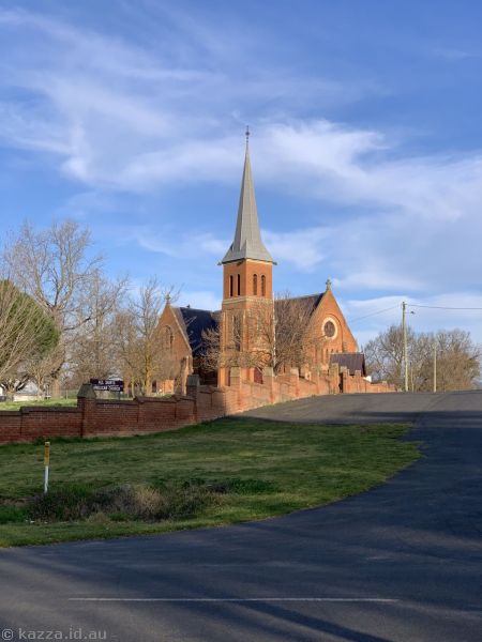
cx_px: 241
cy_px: 321
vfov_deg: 36.8
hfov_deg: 28.0
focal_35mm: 52
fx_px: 965
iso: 16
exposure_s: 1/727
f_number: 2.4
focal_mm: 6
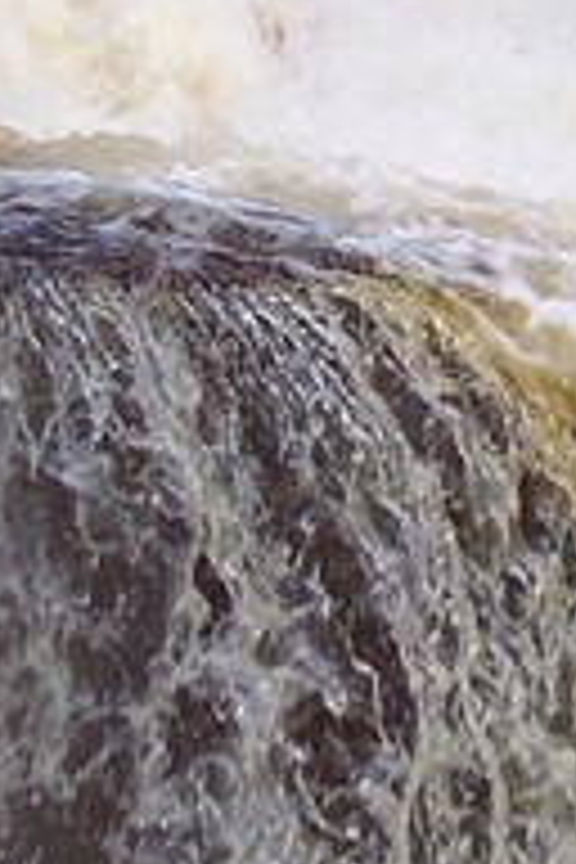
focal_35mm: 169
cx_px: 387
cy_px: 252
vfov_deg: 12.1
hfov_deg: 8.1
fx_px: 4056
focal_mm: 8
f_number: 3.4
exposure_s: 1/250
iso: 100
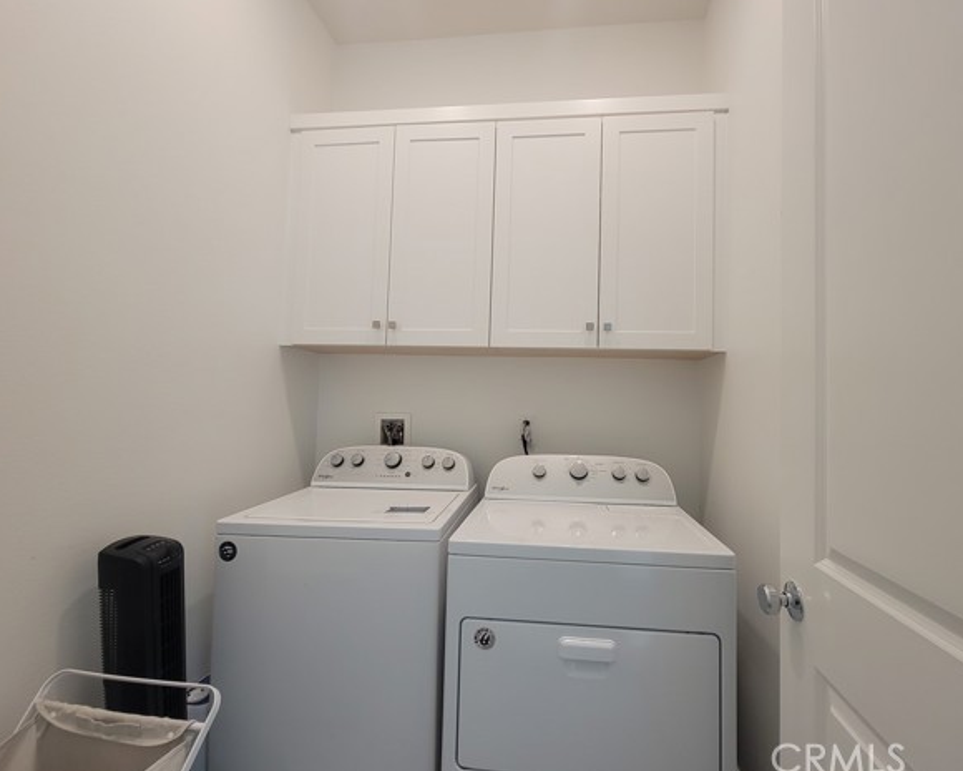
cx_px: 516
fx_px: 399
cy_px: 384
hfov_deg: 100.5
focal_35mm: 14
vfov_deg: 88.0
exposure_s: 1/60
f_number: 2.2
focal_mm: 2.2
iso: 125
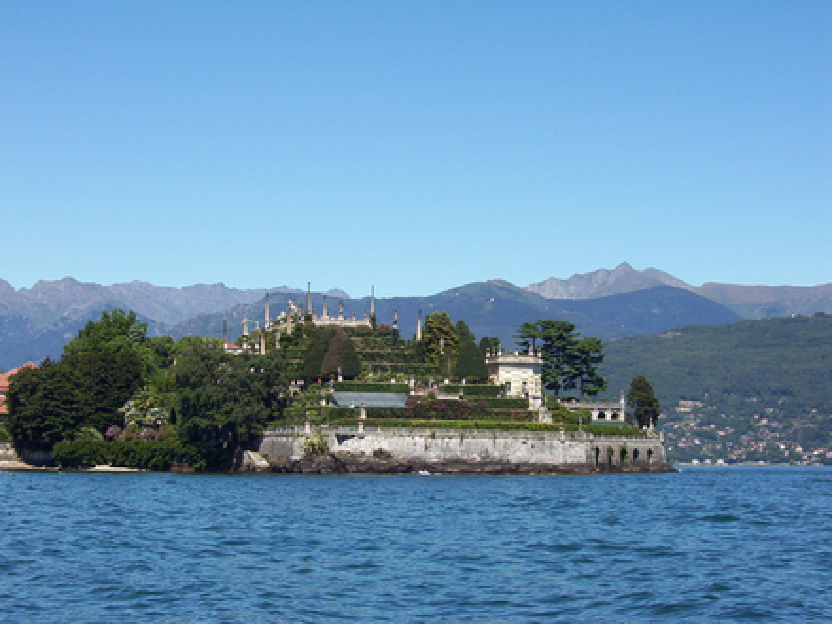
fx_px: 1947
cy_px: 312
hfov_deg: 24.1
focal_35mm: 81
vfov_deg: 18.2
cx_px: 416
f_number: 6.84
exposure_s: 1/371
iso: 100
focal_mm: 10.76
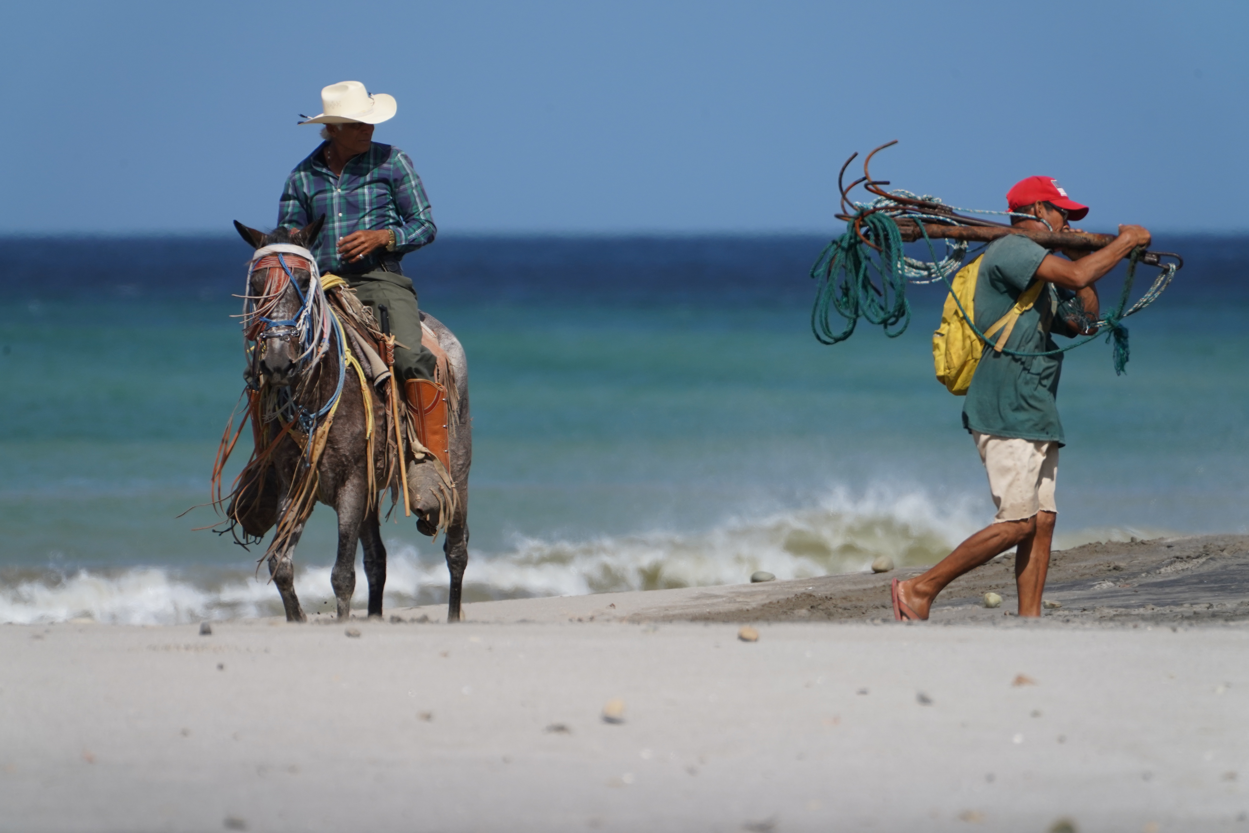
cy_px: 416
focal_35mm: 800
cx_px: 624
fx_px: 27753
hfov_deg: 2.6
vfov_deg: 1.7
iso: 500
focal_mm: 800
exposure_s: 1/1000
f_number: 11
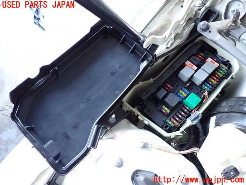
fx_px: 178
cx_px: 123
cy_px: 92
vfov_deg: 54.9
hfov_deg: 69.4
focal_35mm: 25
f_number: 2
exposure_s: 1/125
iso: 1250
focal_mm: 4.5
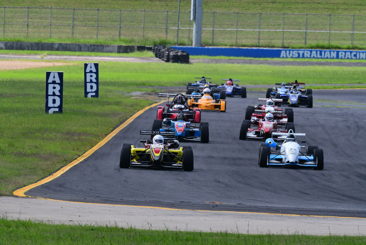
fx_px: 6254
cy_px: 122
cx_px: 183
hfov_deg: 3.4
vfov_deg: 2.2
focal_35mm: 615
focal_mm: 410
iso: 800
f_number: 13
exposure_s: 1/640
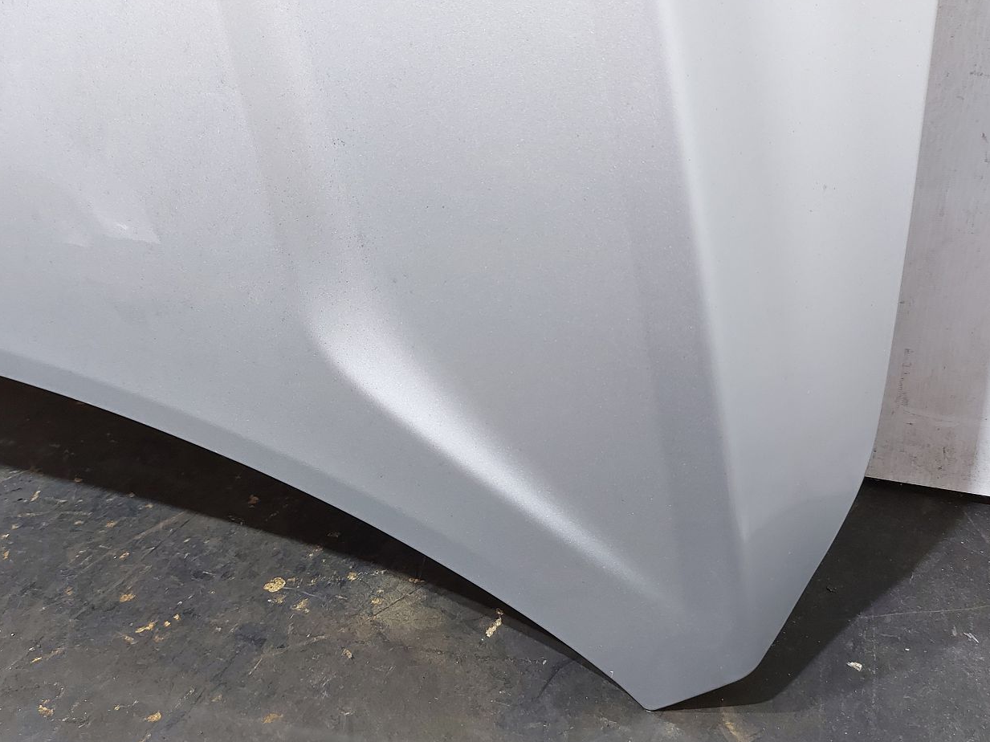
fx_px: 772
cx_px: 458
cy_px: 408
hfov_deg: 65.3
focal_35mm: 27
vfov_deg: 51.2
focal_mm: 5.23
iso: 250
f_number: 1.8
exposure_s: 1/33
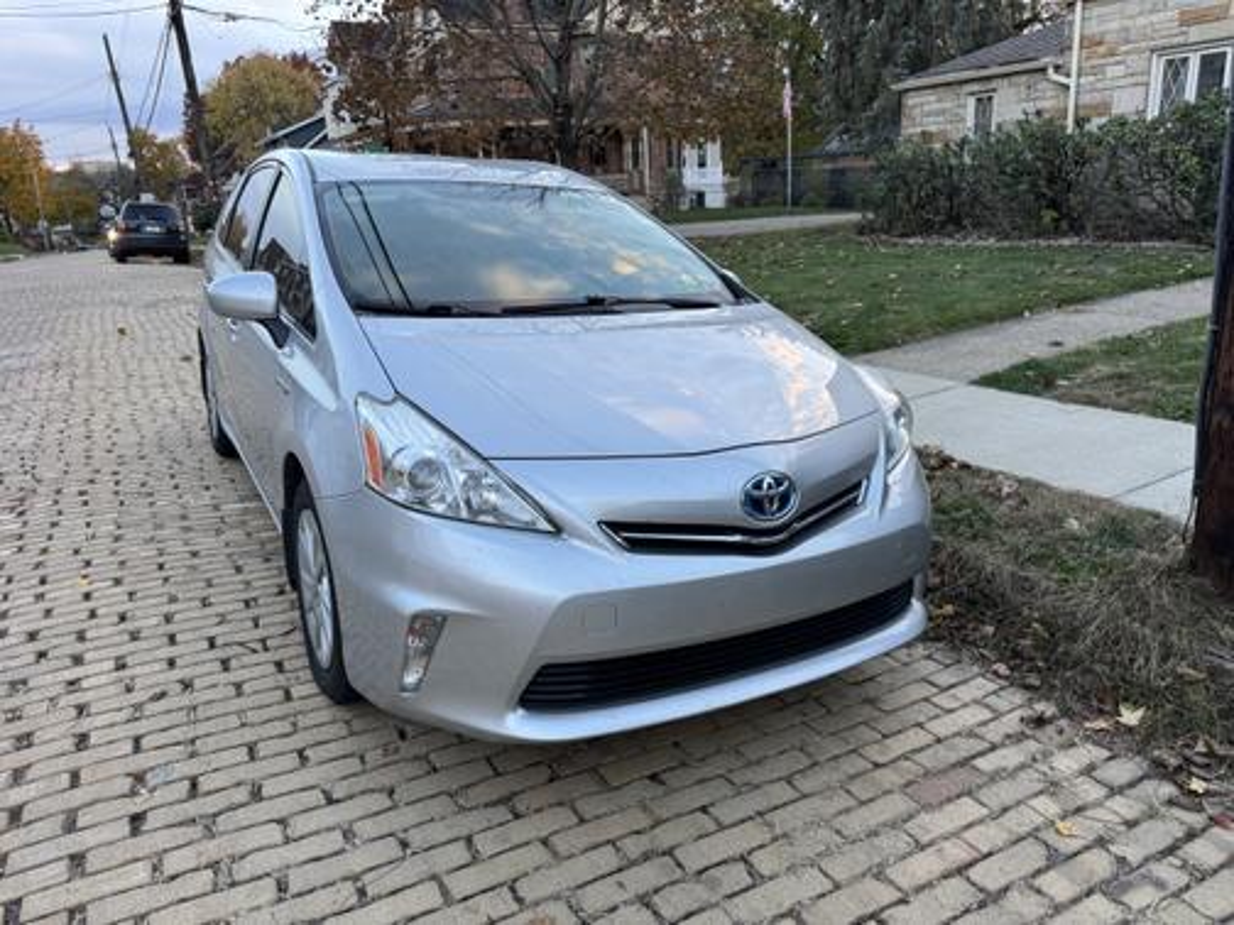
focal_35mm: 24
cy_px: 462
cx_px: 617
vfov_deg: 56.8
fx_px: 856
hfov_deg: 71.6
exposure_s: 1/121
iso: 100
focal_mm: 6.76
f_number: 1.78
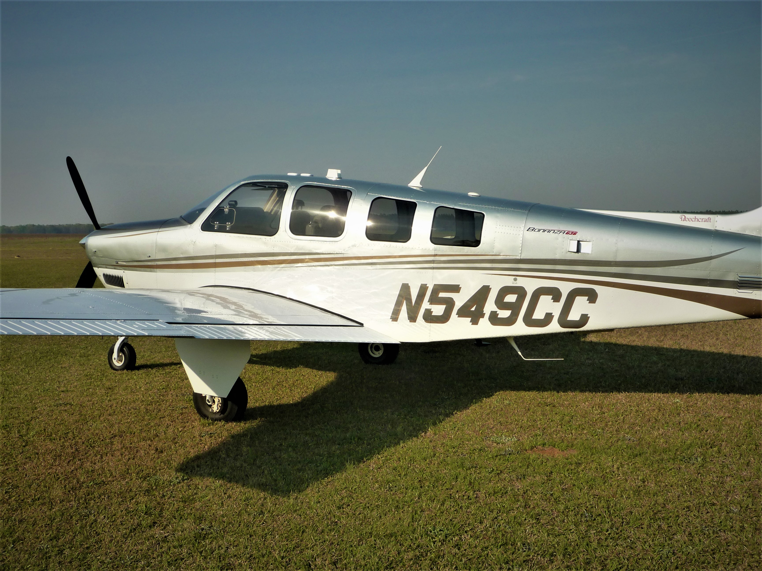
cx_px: 381
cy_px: 286
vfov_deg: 37.7
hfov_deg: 49.0
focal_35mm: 38
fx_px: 836
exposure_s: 1/250
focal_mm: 6.3
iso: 160
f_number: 9
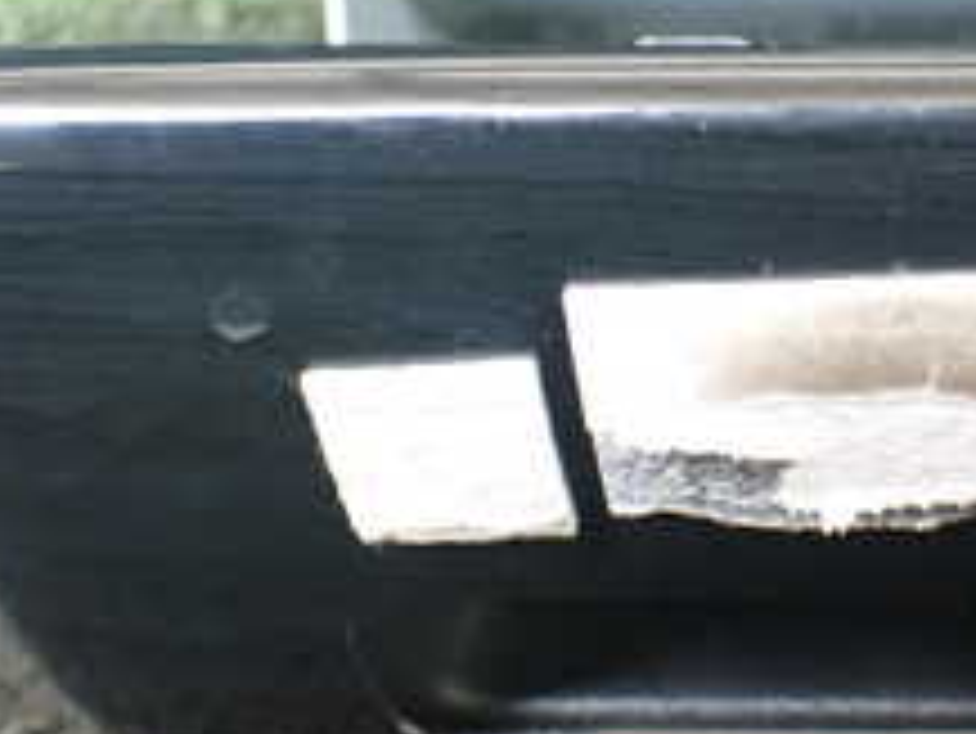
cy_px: 333
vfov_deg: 17.8
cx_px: 868
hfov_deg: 23.0
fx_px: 2341
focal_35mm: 83
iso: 800
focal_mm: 5.4
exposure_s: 1/80
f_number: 2.3
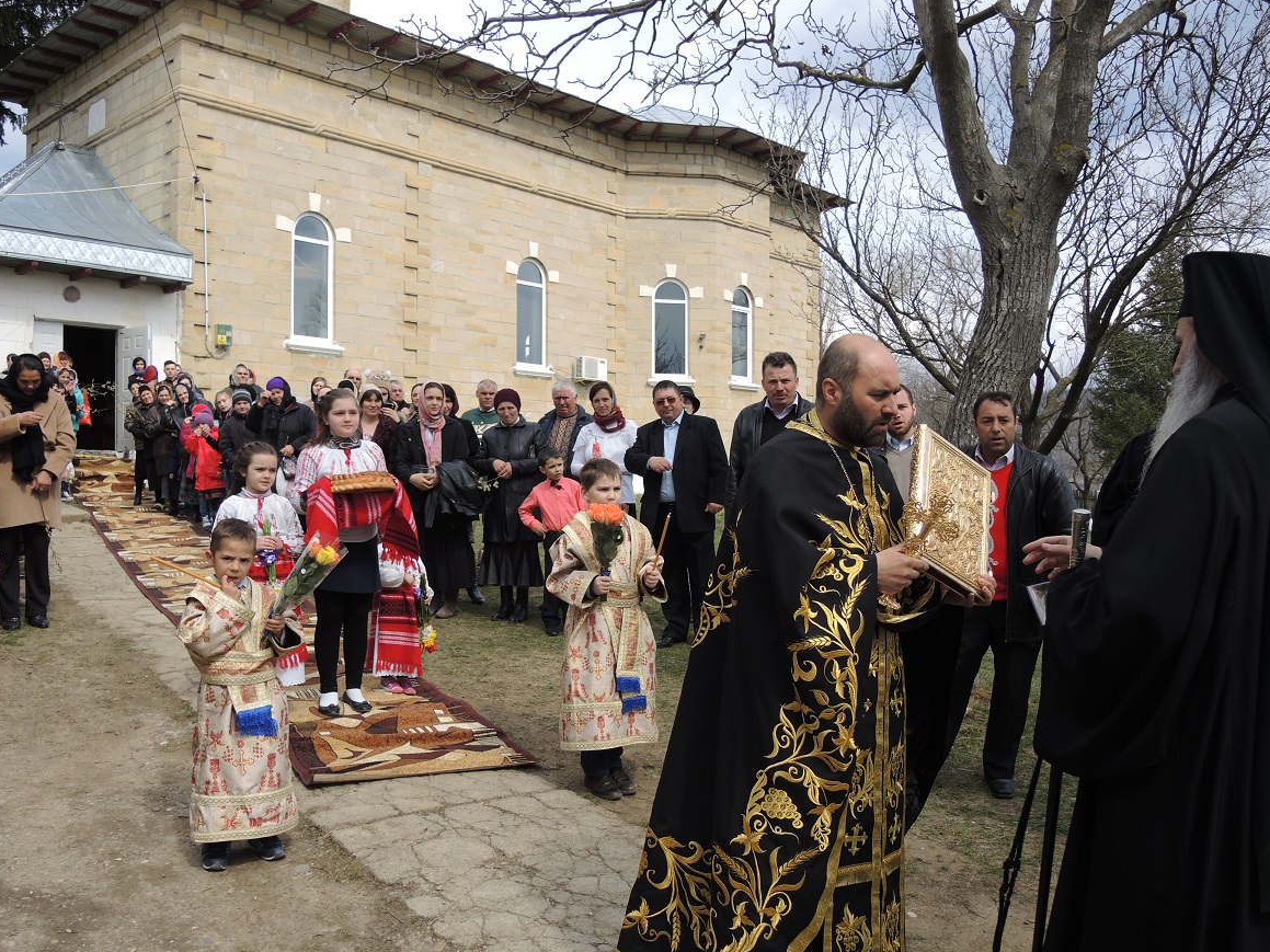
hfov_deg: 61.7
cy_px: 490
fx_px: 1064
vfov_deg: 48.2
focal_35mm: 29
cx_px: 629
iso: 80
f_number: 2.2
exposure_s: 1/1250
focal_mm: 6
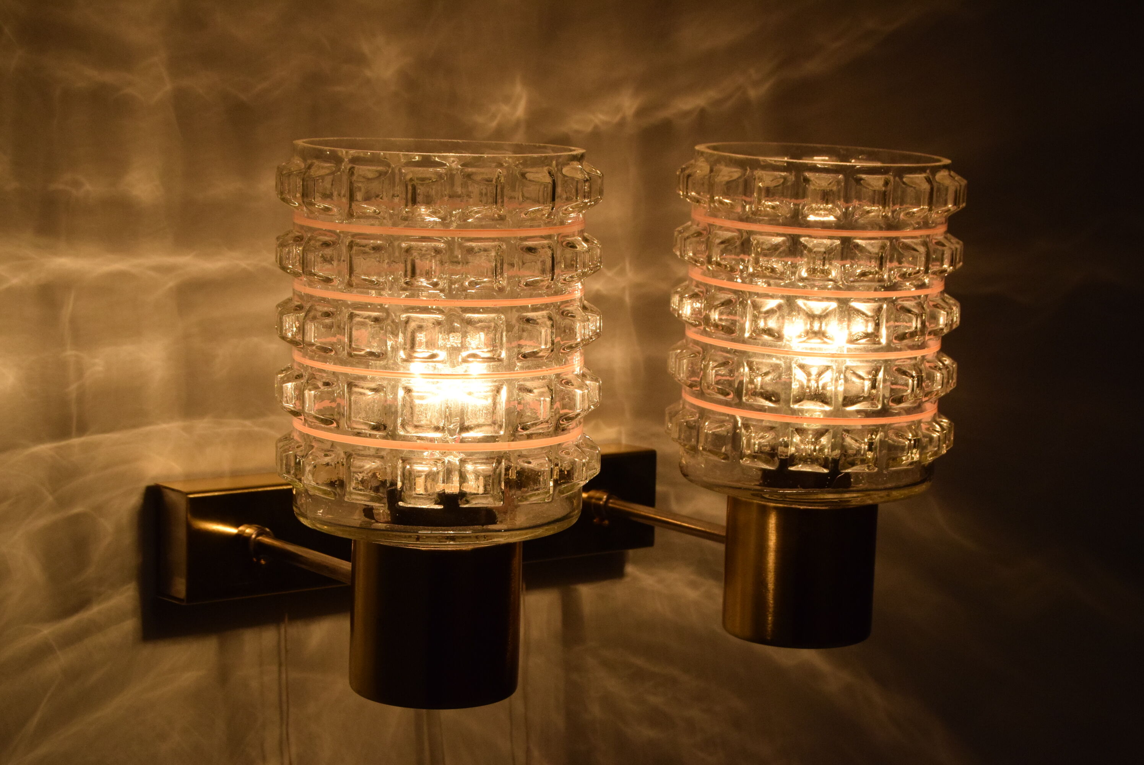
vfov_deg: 16.6
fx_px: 2624
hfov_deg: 24.6
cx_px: 572
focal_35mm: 82
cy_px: 382
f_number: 13
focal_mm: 55
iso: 1600
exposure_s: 1/640
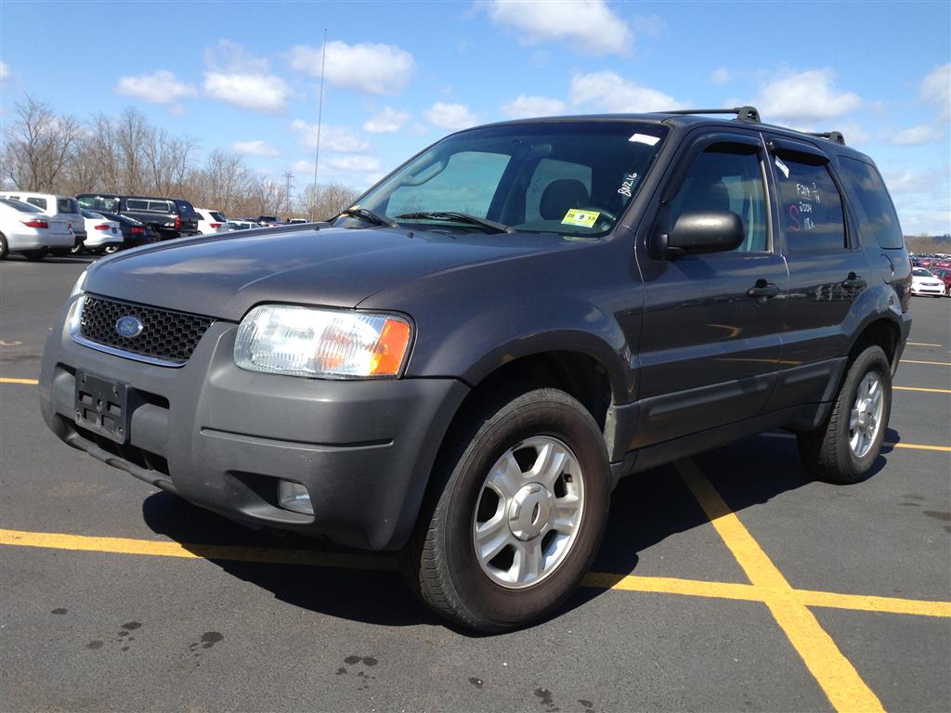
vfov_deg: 42.9
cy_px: 356
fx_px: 907
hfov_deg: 55.4
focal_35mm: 33
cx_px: 476
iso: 50
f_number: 2.4
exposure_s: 1/1178
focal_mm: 4.13
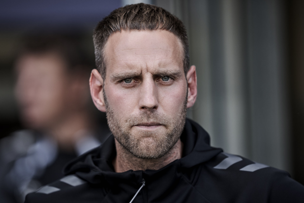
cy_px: 102
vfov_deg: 3.4
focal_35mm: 400
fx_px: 3378
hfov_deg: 5.2
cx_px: 152
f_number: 3.2
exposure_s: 1/800
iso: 800
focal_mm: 400
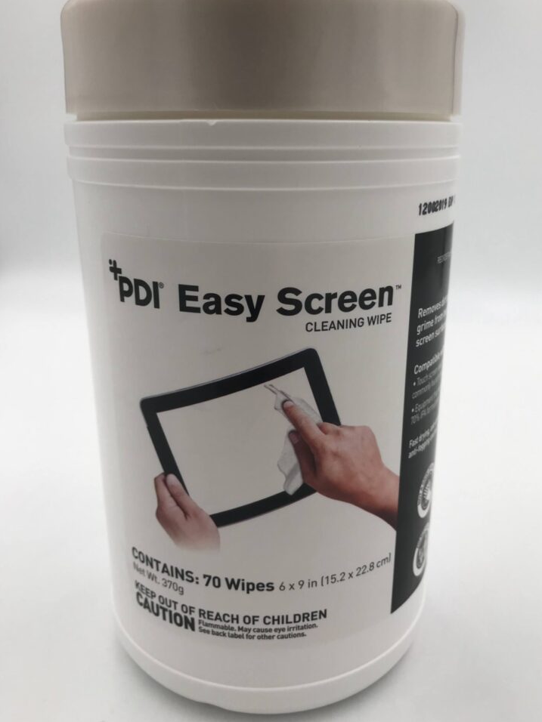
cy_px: 350
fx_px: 626
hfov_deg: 46.8
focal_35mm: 30
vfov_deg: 60.0
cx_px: 290
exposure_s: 1/120
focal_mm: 3.99
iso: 25
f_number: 1.8
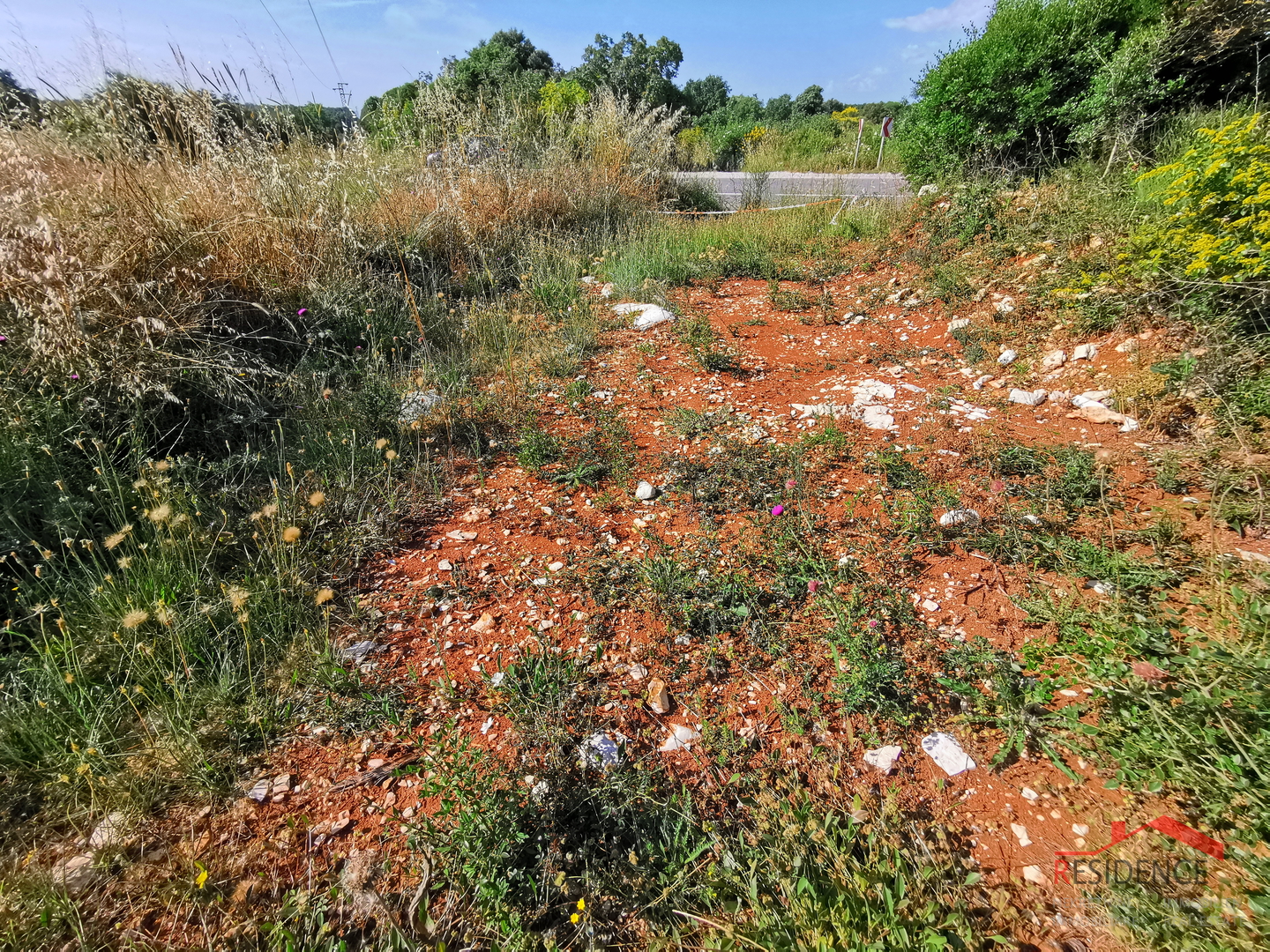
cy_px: 476
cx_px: 635
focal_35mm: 16
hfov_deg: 94.5
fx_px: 587
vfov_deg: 78.1
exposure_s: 1/859
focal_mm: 2.35
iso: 50
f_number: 2.2
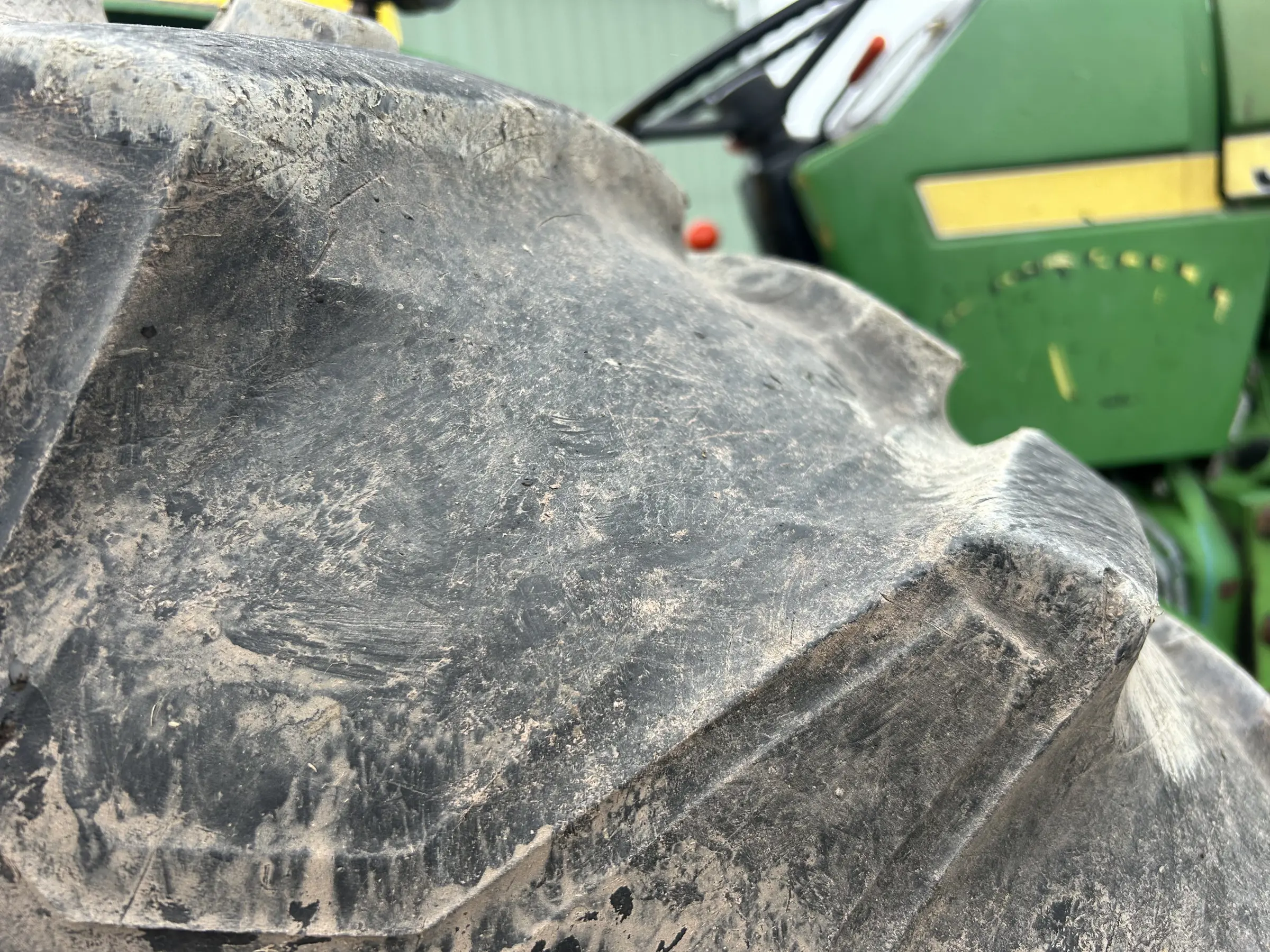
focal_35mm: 26
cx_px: 635
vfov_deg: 53.1
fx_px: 954
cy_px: 476
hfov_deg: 67.3
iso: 50
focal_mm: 5.7
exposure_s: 1/575
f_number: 1.5
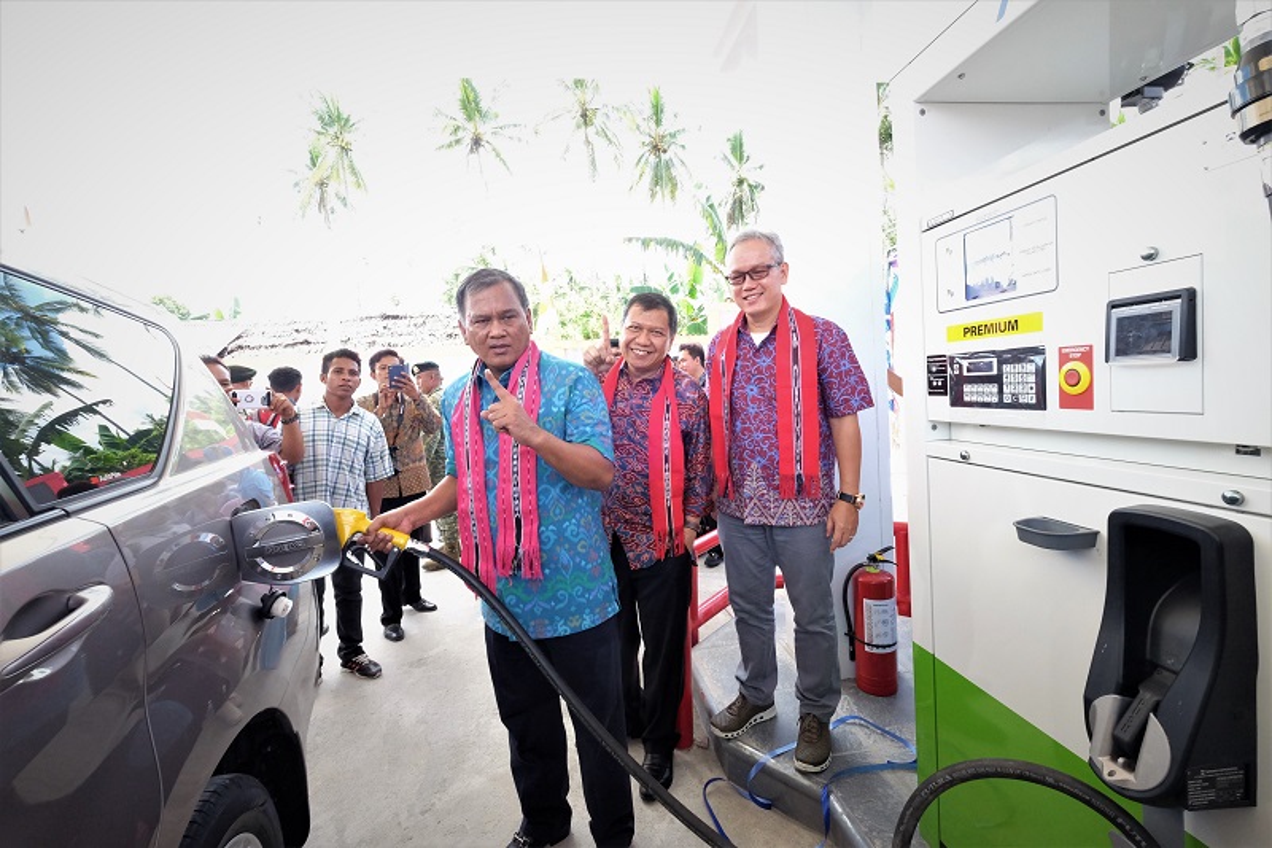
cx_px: 636
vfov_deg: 77.3
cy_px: 424
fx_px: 530
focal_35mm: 15
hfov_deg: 100.4
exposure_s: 1/250
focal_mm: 10
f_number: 7.1
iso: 2500
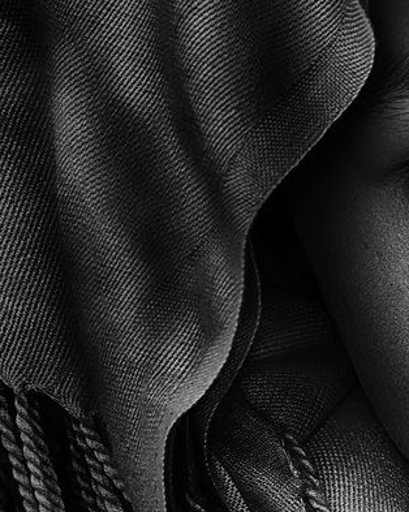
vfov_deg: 4.1
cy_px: 279
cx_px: 425
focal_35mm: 477
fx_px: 7223
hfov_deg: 3.2
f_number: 5.6
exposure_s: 1/160
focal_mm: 200
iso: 320
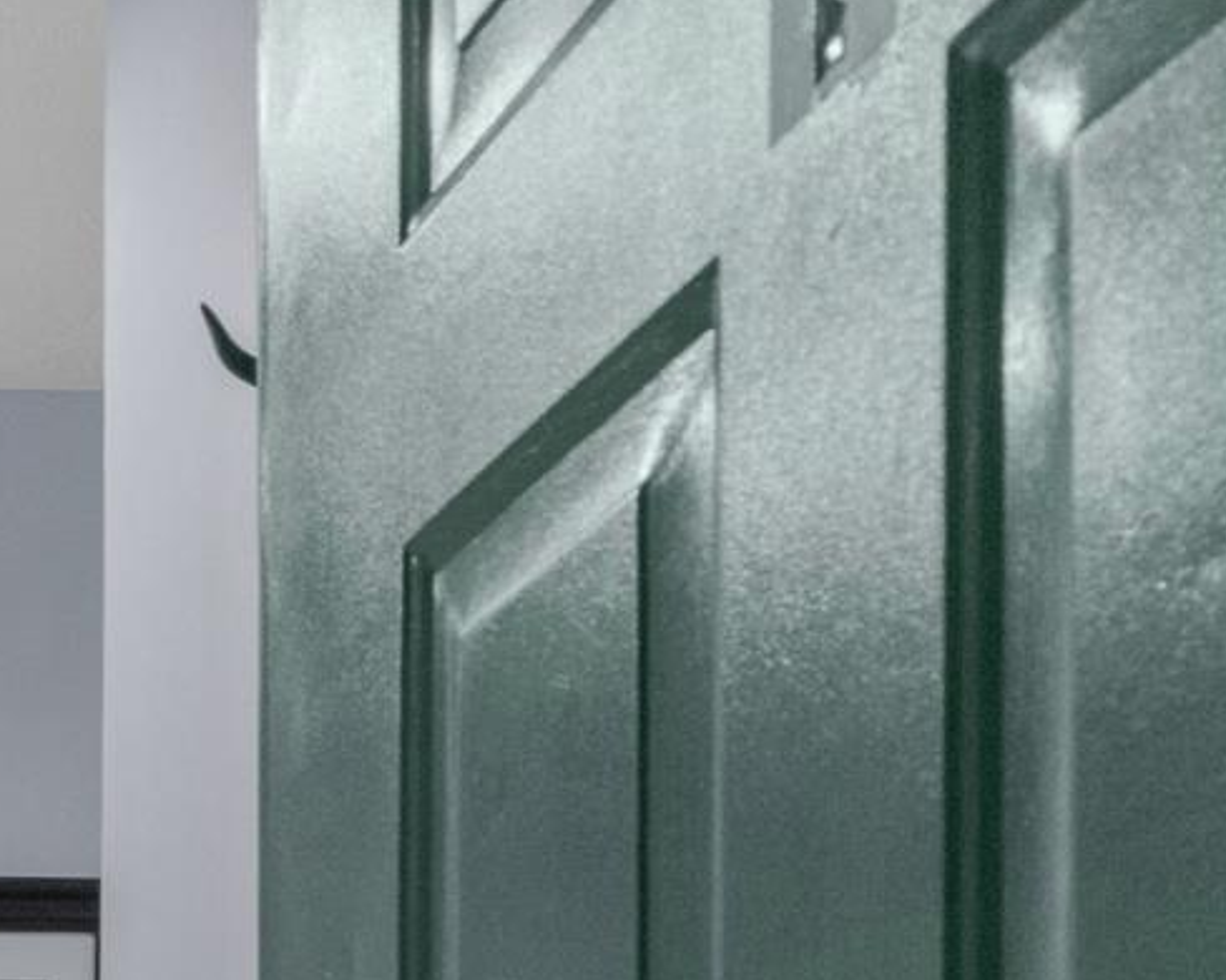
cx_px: -799
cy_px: 1640
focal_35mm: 77
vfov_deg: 17.1
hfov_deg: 20.0
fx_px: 2793
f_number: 8
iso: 800
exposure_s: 1/15
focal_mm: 16
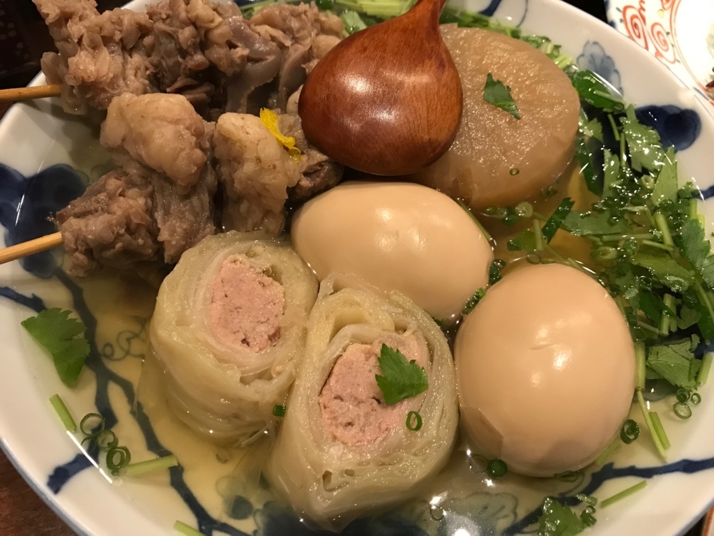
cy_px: 268
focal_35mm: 28
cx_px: 357
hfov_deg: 63.4
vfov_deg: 49.7
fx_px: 578
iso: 100
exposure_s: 1/14
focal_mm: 3.99
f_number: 1.8
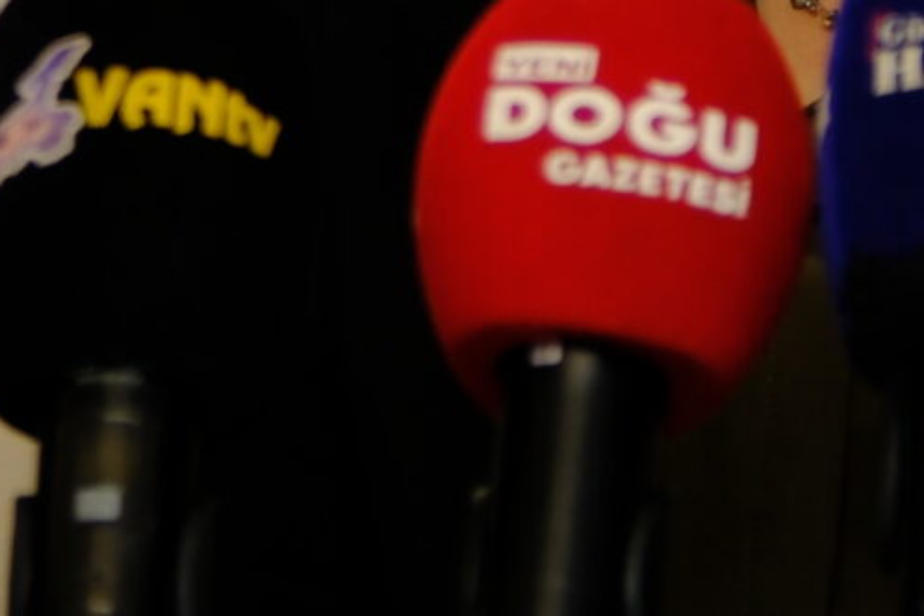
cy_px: -123
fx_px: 13859
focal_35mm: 540
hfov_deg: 3.8
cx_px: -319
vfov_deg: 2.5
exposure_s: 1/30
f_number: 4
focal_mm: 69.8
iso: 500
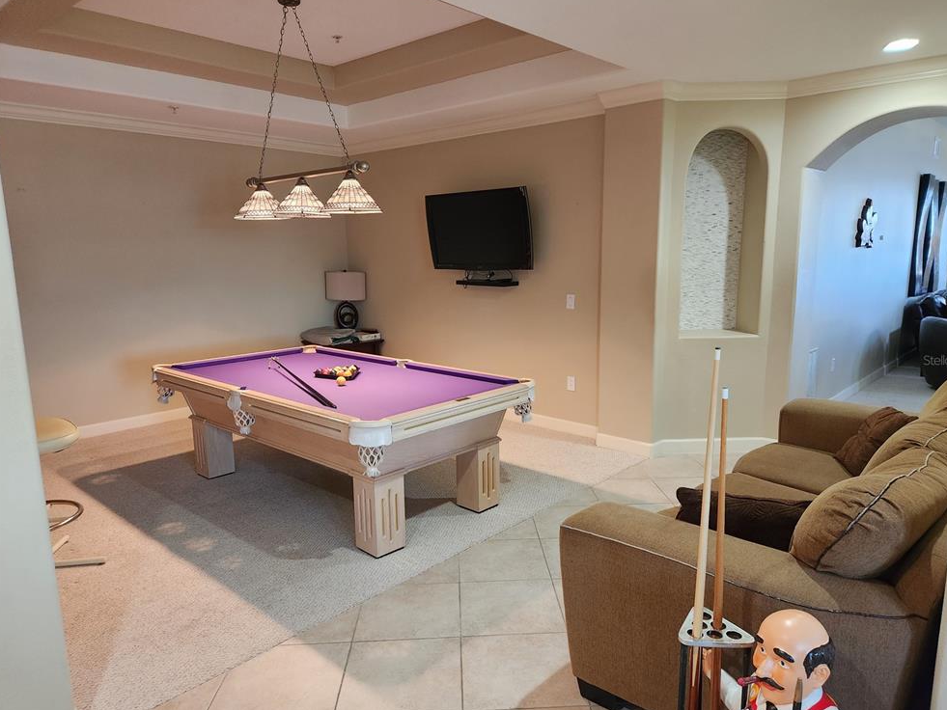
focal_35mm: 24
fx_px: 657
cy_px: 360
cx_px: 487
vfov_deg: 56.8
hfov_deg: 71.6
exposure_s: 1/120
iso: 640
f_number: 1.8
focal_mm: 5.4
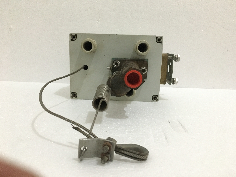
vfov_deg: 48.2
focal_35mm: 29
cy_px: 88
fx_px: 198
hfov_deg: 61.7
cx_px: 118
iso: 250
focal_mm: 4.15
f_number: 2.2
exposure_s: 1/17
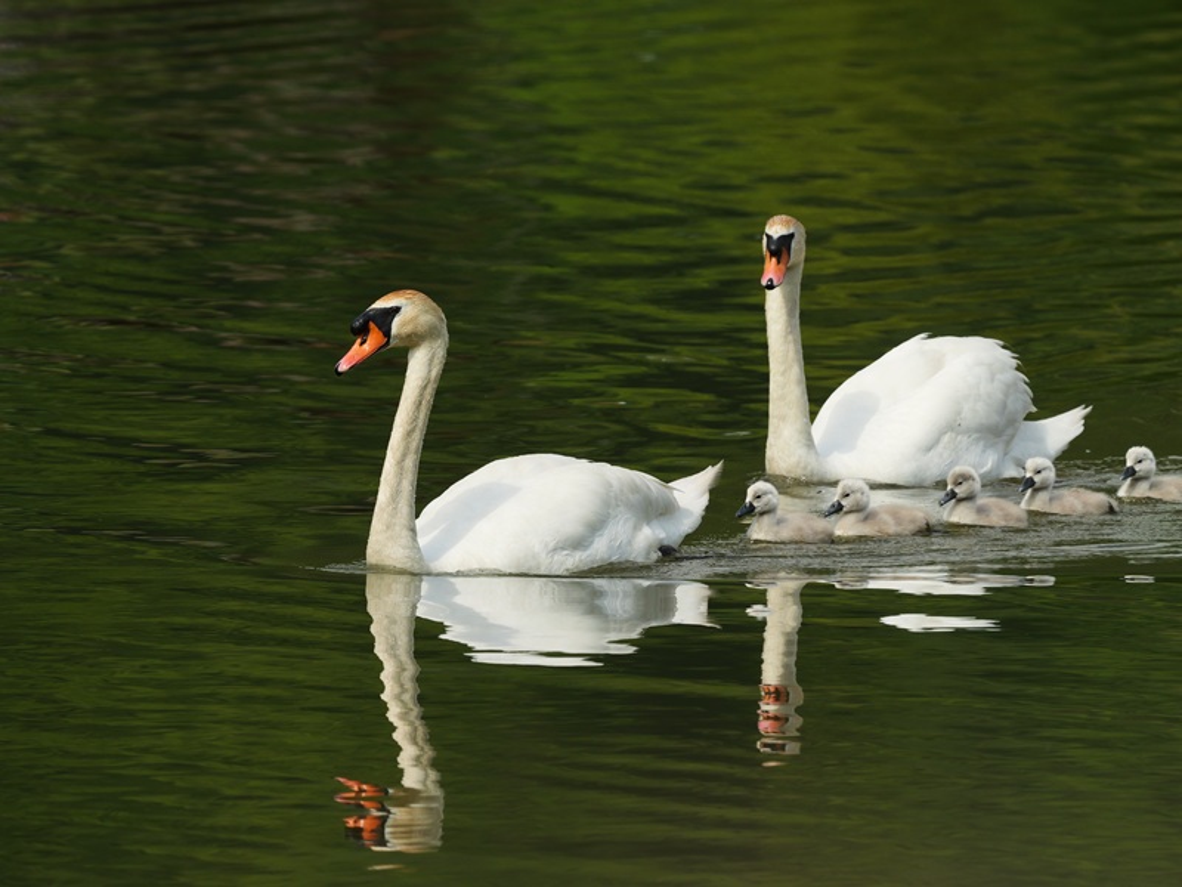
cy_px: 444
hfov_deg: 2.5
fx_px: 27317
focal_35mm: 800
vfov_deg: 1.9
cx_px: 591
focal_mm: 400
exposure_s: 1/640
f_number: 8
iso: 320
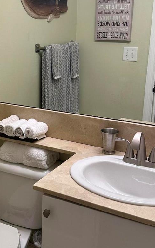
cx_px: 34
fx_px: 338
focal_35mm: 50
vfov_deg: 40.3
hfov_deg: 25.4
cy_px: 114
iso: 125
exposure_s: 1/60
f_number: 1.78
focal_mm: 6.86
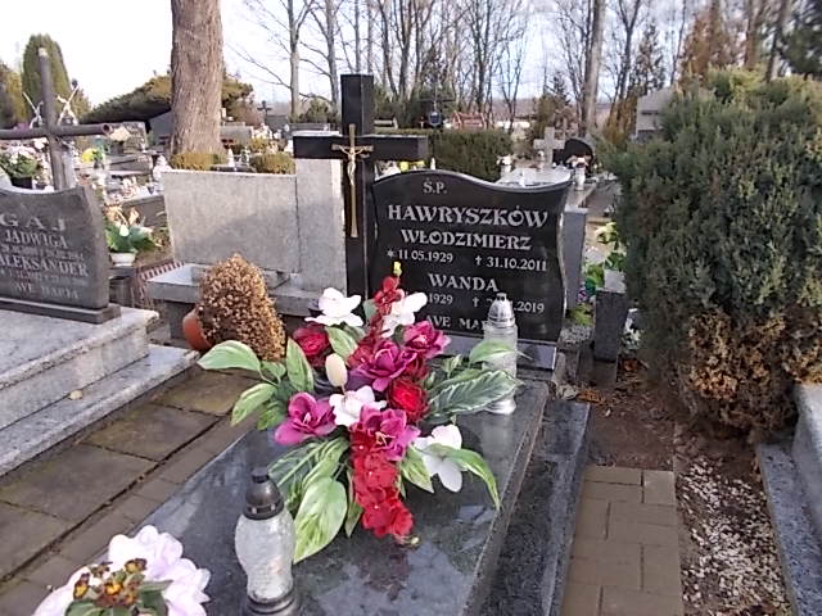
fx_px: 617
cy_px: 308
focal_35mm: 26
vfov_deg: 53.1
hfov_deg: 67.3
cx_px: 411
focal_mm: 4.6
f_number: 3.2
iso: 80
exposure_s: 1/125
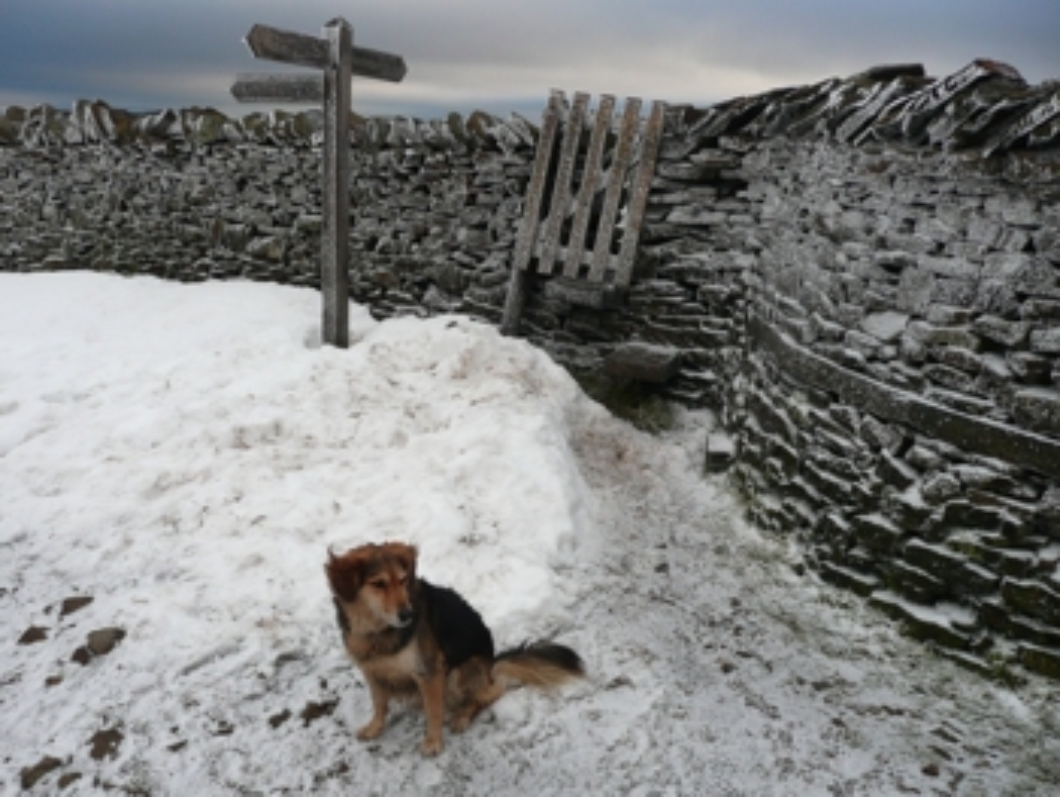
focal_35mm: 28
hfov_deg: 63.4
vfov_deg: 49.8
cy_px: 398
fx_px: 858
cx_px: 530
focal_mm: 4.6
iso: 100
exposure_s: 1/125
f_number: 3.3
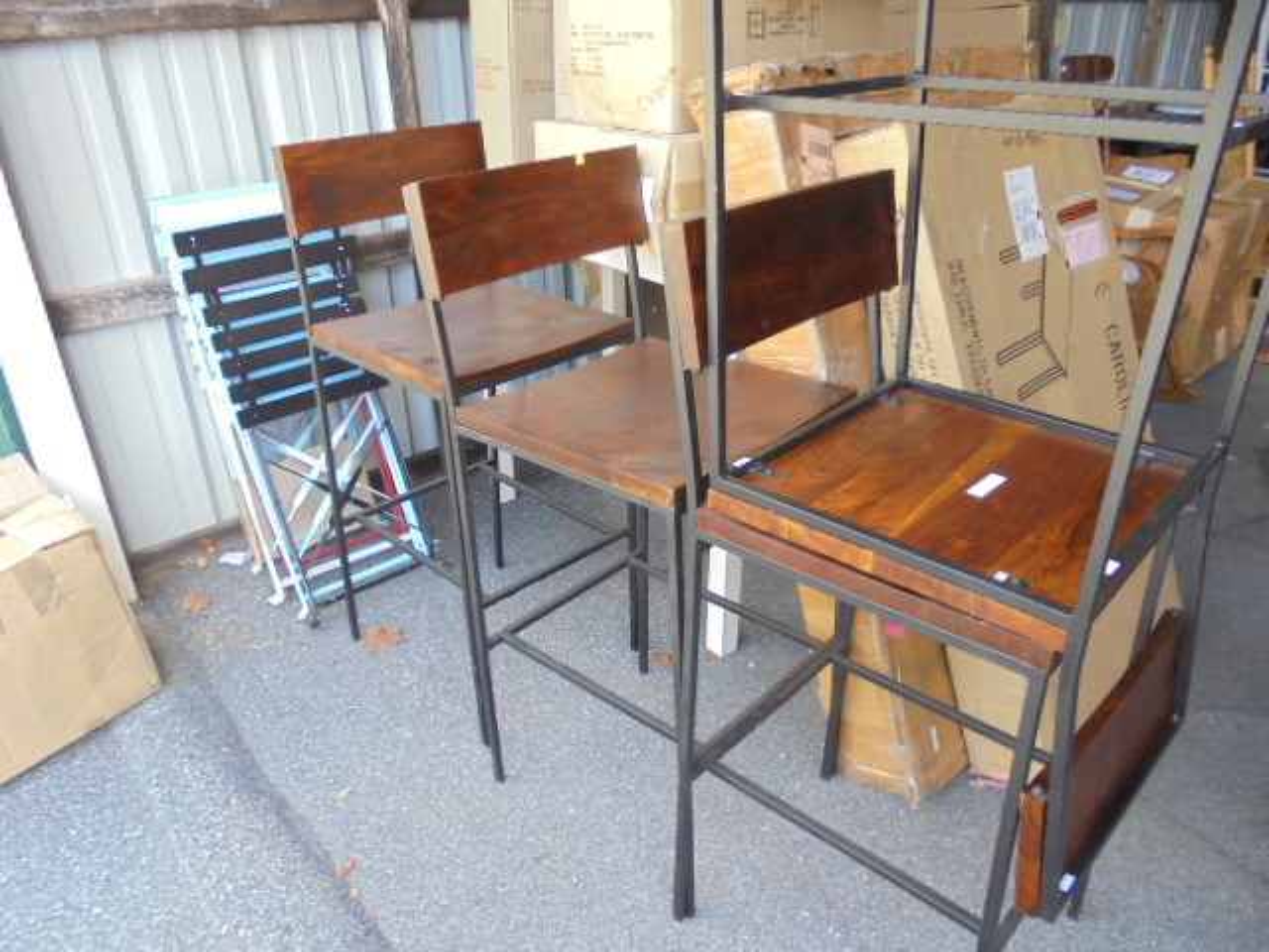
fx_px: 953
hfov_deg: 67.3
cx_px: 634
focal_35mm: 26
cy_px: 476
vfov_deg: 53.1
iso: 100
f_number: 3.5
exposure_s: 1/40
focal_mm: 4.6
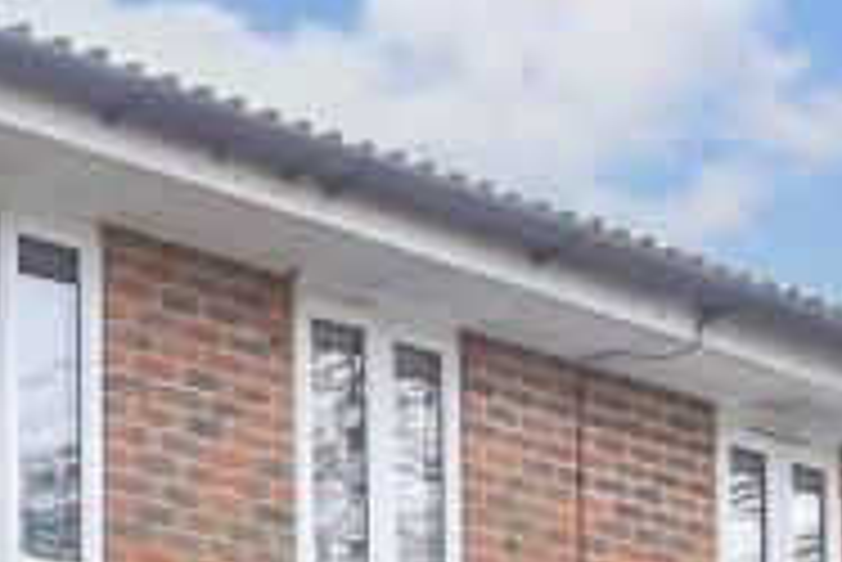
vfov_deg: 15.9
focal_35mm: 82
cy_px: 704
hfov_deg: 15.5
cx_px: -1099
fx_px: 1919
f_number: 8
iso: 160
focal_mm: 10
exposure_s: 1/200
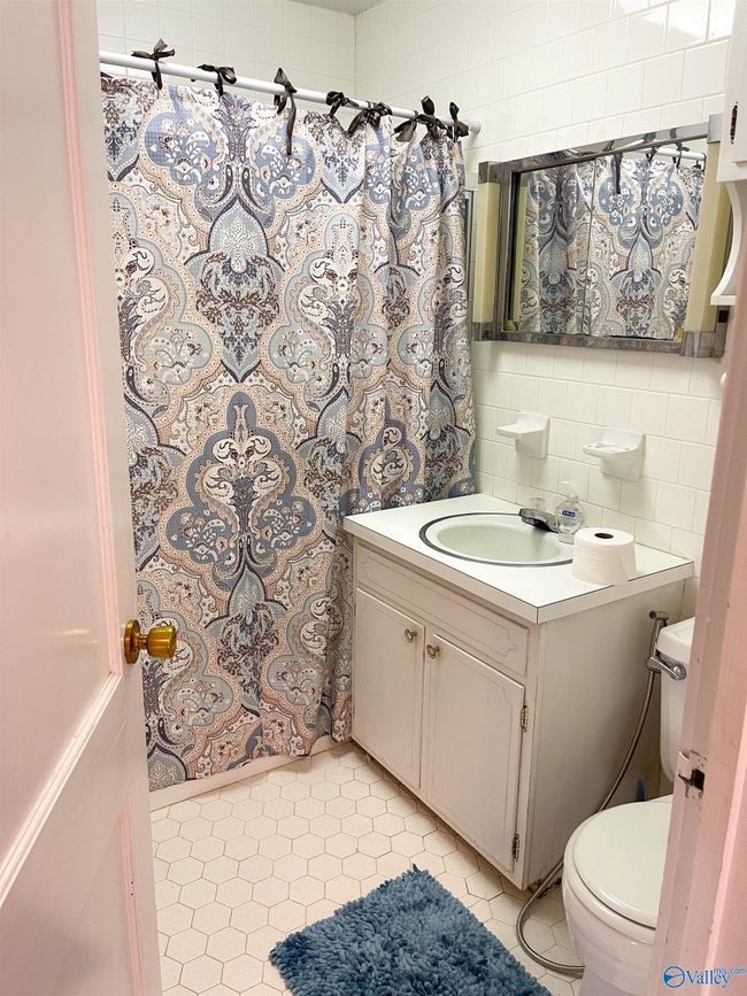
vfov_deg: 67.3
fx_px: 748
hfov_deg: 53.1
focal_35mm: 26
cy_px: 498
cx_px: 374
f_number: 1.6
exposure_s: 1/60
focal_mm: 5.1
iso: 100
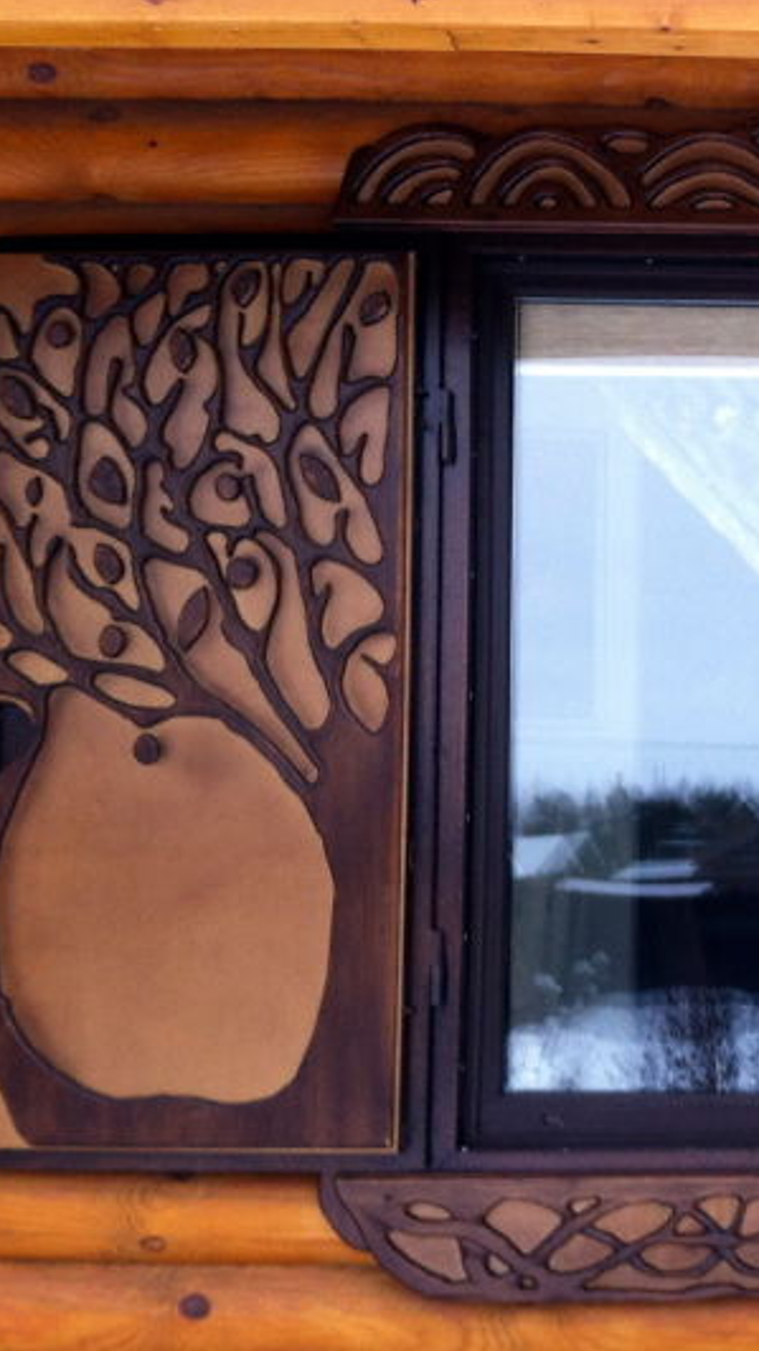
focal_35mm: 63
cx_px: 970
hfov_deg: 17.9
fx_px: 2256
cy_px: 743
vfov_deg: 33.3
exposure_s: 1/60
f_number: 2.8
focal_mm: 3.85
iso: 80
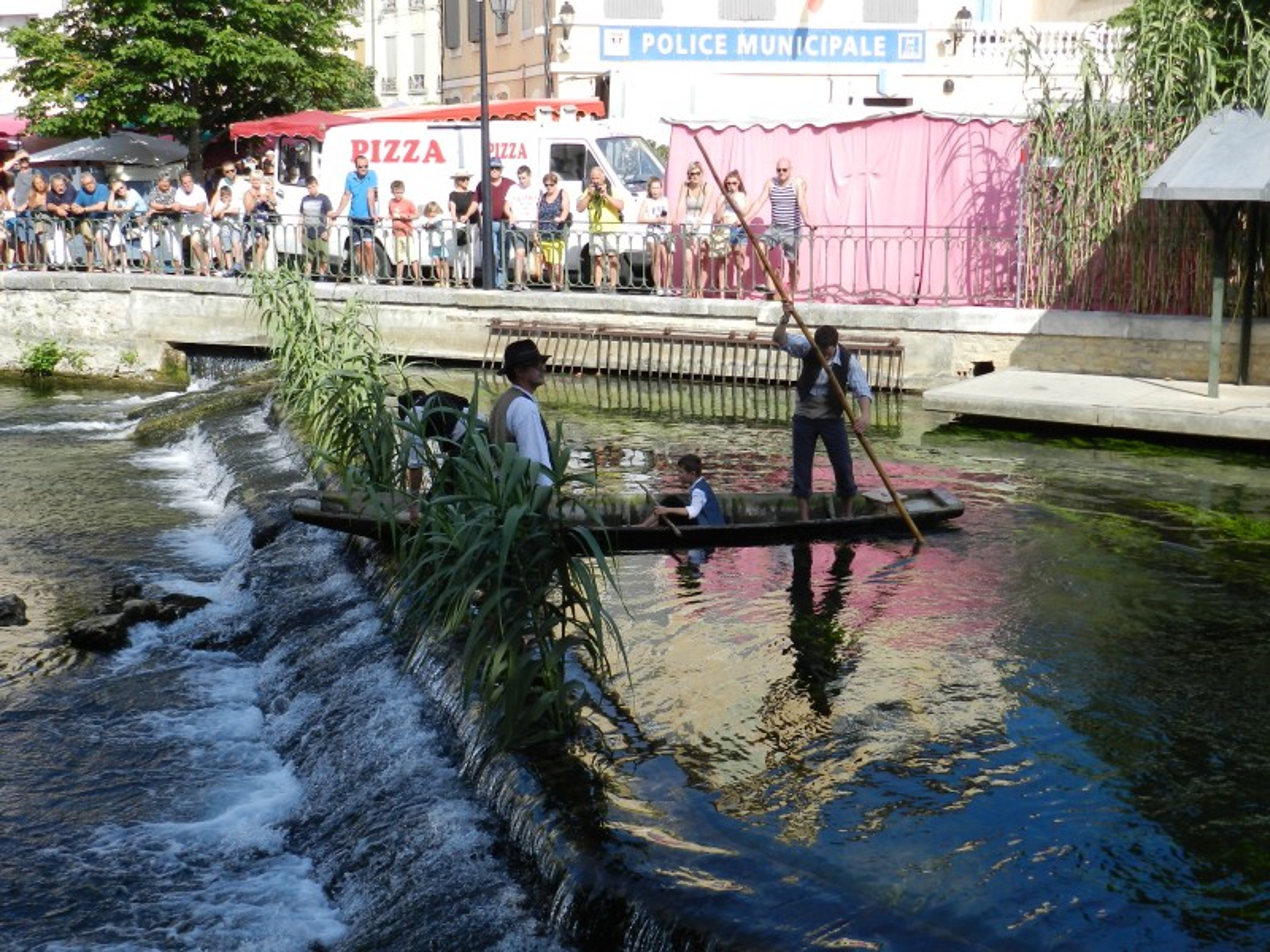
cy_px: 476
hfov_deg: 41.2
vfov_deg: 31.5
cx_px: 635
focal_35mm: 46
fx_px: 1688
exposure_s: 1/800
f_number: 4.2
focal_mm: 8.1
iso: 160
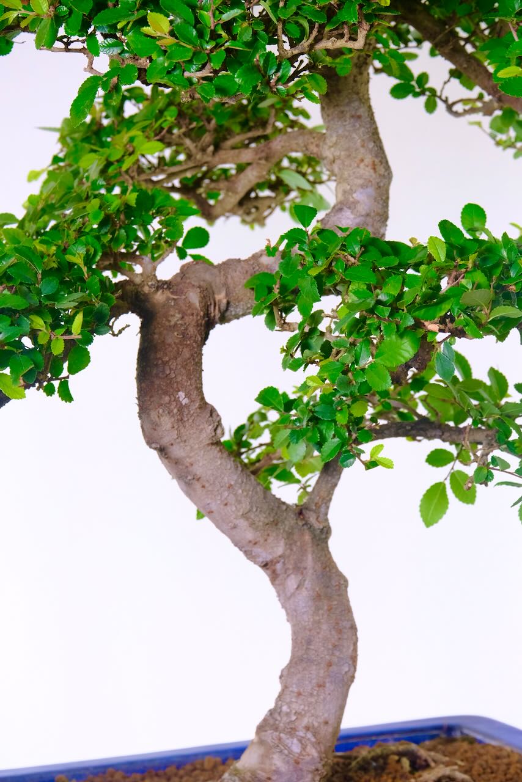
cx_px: 261
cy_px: 391
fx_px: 3413
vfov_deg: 13.1
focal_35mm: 157
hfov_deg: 8.7
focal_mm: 104.9
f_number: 8
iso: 1600
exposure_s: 1/30
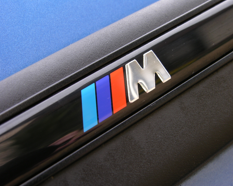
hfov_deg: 31.0
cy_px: 93
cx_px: 123
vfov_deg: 25.0
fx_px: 421
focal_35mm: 61
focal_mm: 14.7
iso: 50
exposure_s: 1/64.4
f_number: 3.9
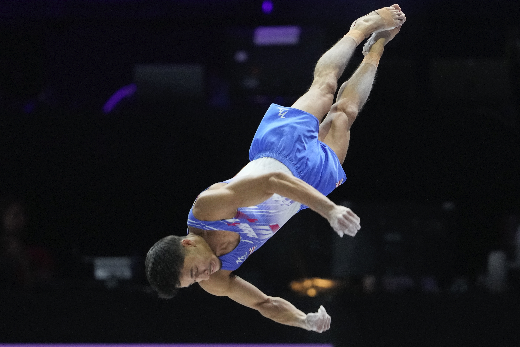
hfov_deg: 5.2
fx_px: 5777
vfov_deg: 3.4
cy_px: 174
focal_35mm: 400
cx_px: 260
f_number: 2.8
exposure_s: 1/1600
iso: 5000
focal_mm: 400
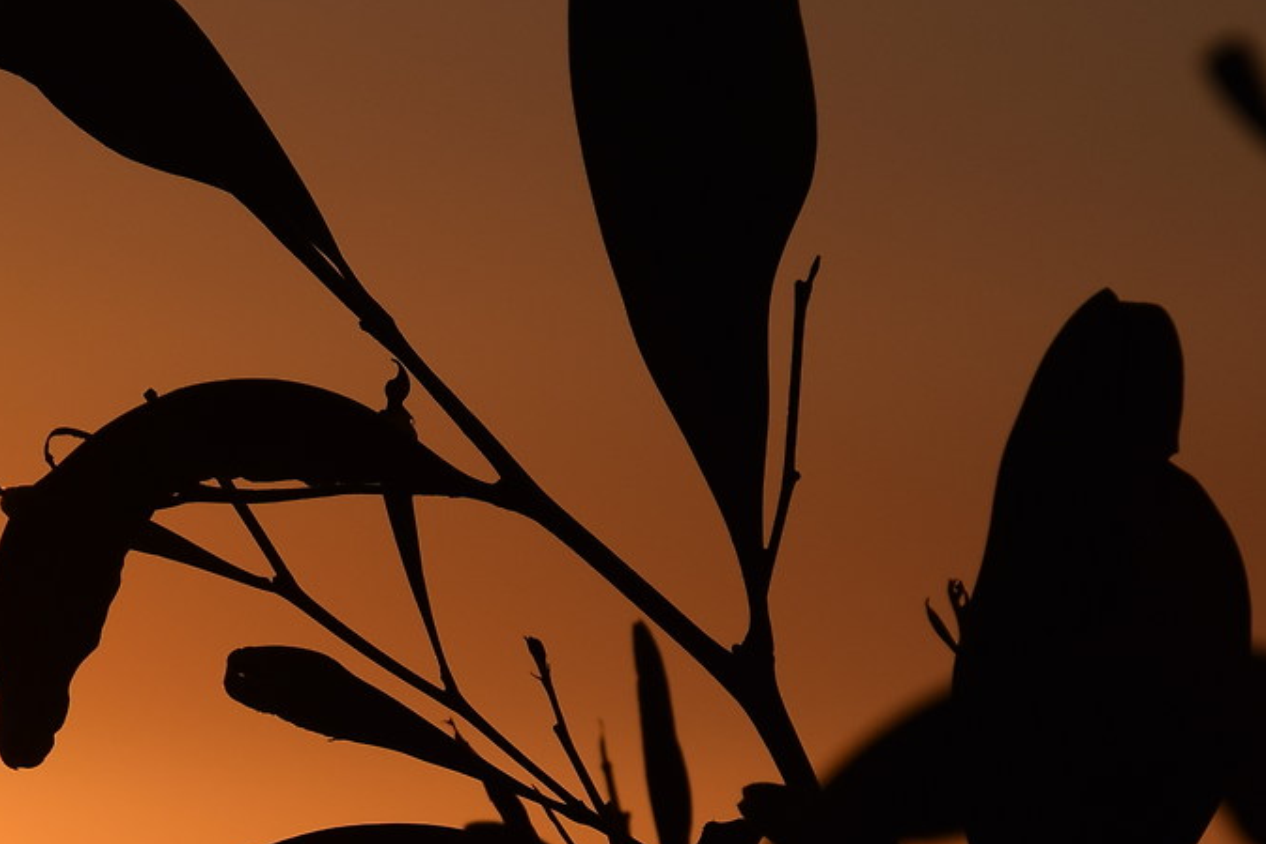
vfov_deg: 2.4
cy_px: 551
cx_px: 500
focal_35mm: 562
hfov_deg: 3.7
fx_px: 19759
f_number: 6.3
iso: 100
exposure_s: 1/1250
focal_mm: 105
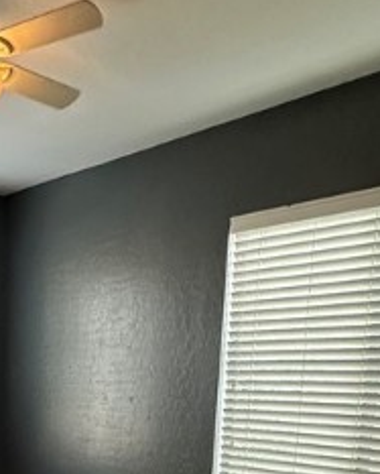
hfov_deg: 29.7
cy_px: 476
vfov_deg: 36.8
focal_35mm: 45
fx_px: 631
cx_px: -51
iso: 320
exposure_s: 1/60
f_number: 2.2
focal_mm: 2.22
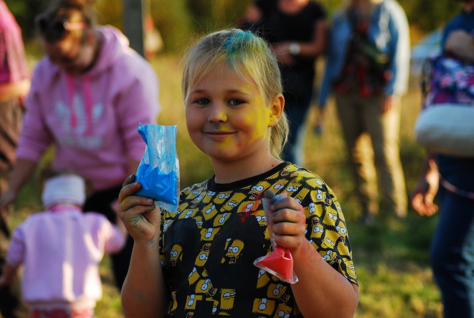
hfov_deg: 13.7
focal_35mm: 150
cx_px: 237
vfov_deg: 9.2
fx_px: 1978
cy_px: 159
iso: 320
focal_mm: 100
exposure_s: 1/500
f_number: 4.5
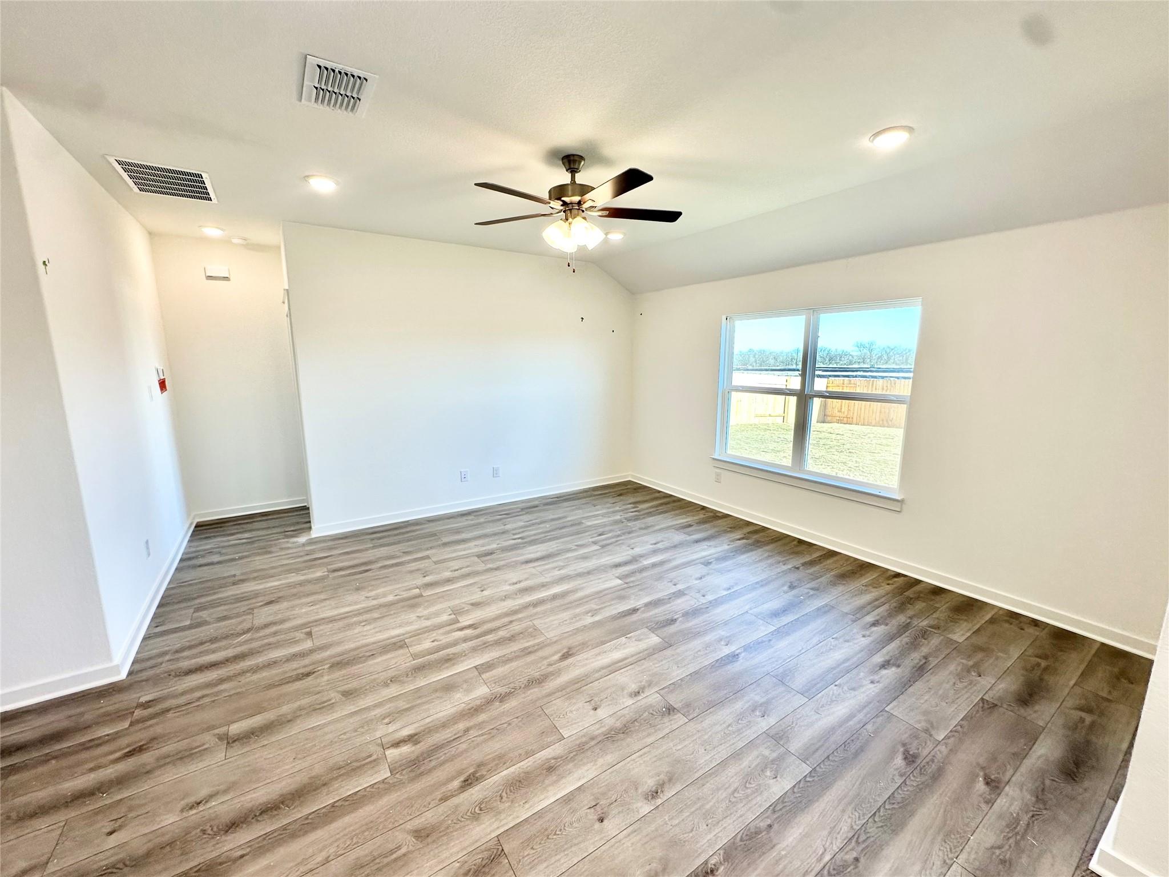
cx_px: 584
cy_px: 438
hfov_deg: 102.1
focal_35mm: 14
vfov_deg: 85.7
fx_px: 473
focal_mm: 2.22
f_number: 2.2
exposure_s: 1/120
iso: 50
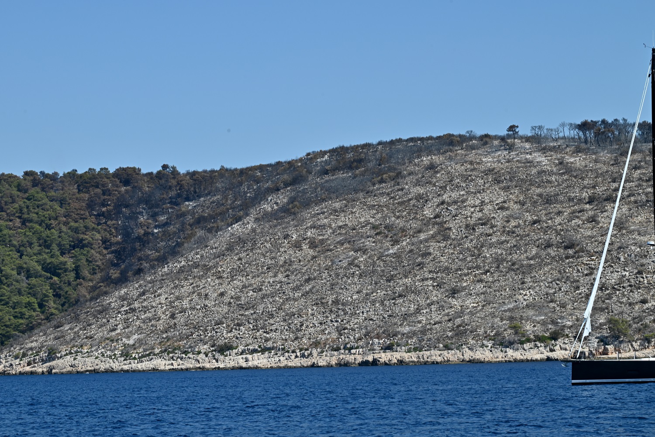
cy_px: 218
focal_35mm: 112
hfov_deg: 18.3
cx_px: 328
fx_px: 2038
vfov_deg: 12.2
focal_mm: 112
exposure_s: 1/125
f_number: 16
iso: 100
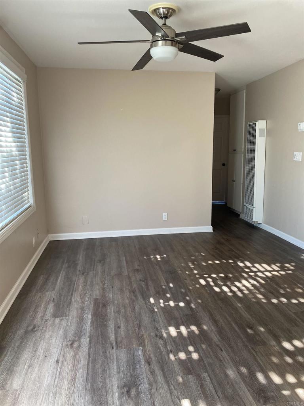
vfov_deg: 67.3
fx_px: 304
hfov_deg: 53.1
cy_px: 203
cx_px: 152
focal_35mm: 26
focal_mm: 4.25
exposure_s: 1/60
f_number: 1.8
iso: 100
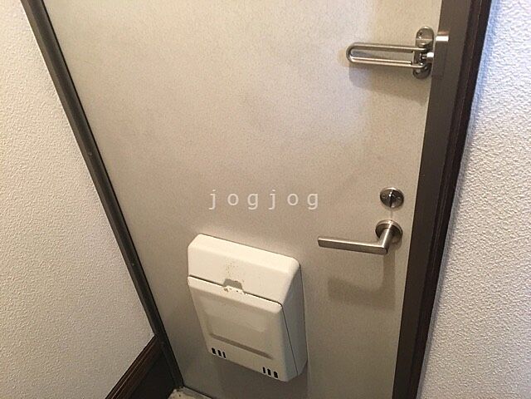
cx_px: 266
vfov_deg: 48.2
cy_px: 200
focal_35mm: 29
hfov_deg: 61.7
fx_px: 445
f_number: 2.2
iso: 200
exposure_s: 1/20
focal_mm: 4.15
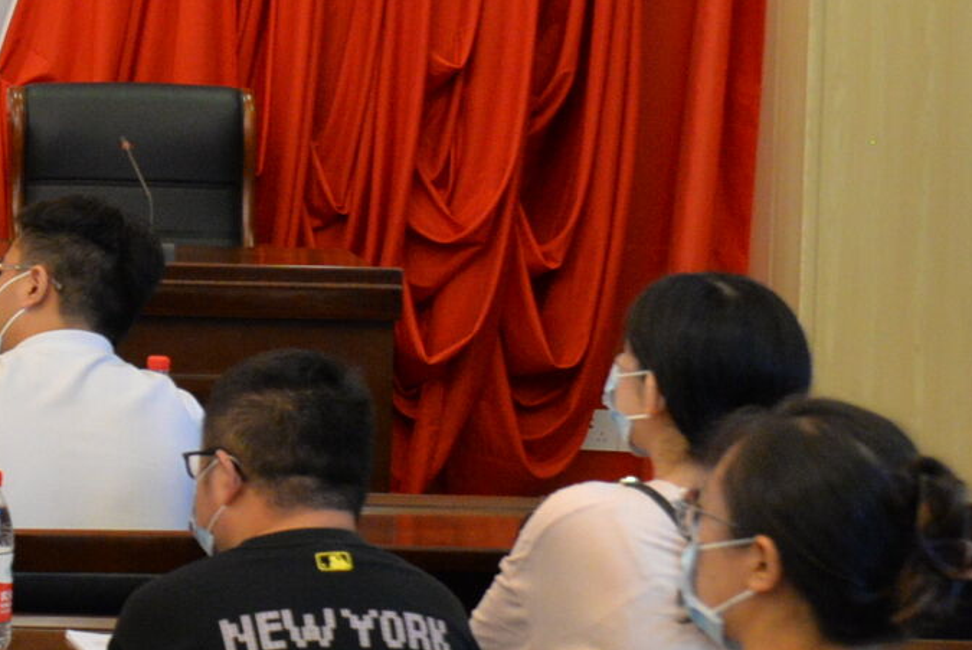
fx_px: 4215
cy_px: -56
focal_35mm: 156
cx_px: -1162
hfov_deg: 11.4
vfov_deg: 8.7
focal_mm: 35
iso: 1600
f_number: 5
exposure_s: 1/100
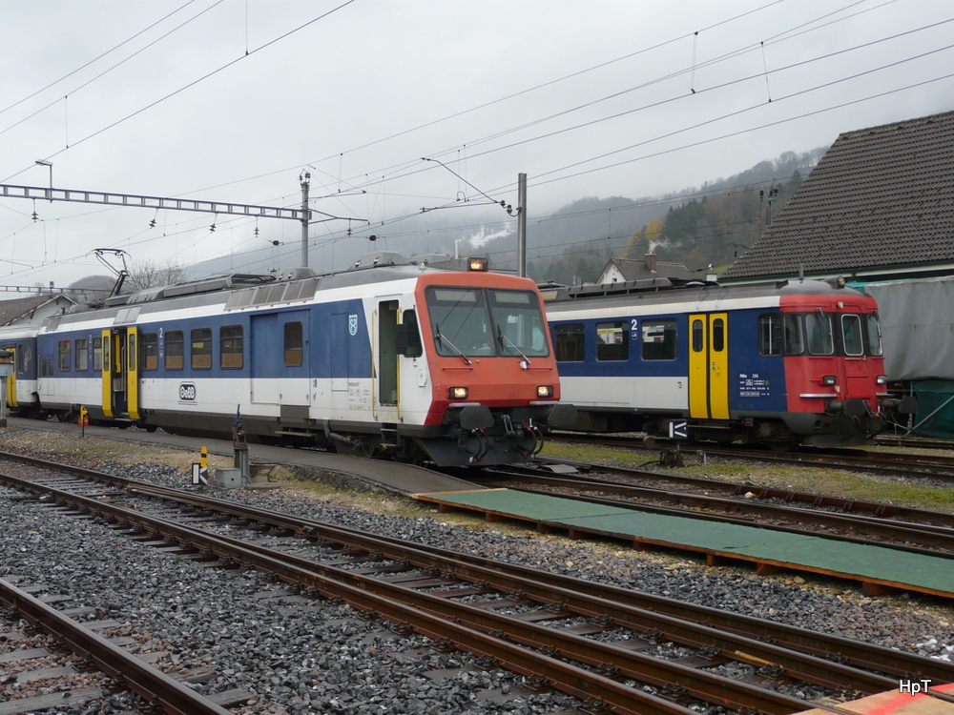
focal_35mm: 43
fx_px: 1185
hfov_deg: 43.9
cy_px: 358
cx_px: 477
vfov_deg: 33.6
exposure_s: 1/80
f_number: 3.2
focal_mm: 7
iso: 100
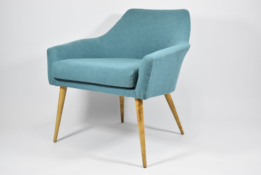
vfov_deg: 23.8
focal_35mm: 57
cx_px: 130
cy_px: 88
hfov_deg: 35.0
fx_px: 414
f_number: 4.8
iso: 1600
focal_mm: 38
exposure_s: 1/125
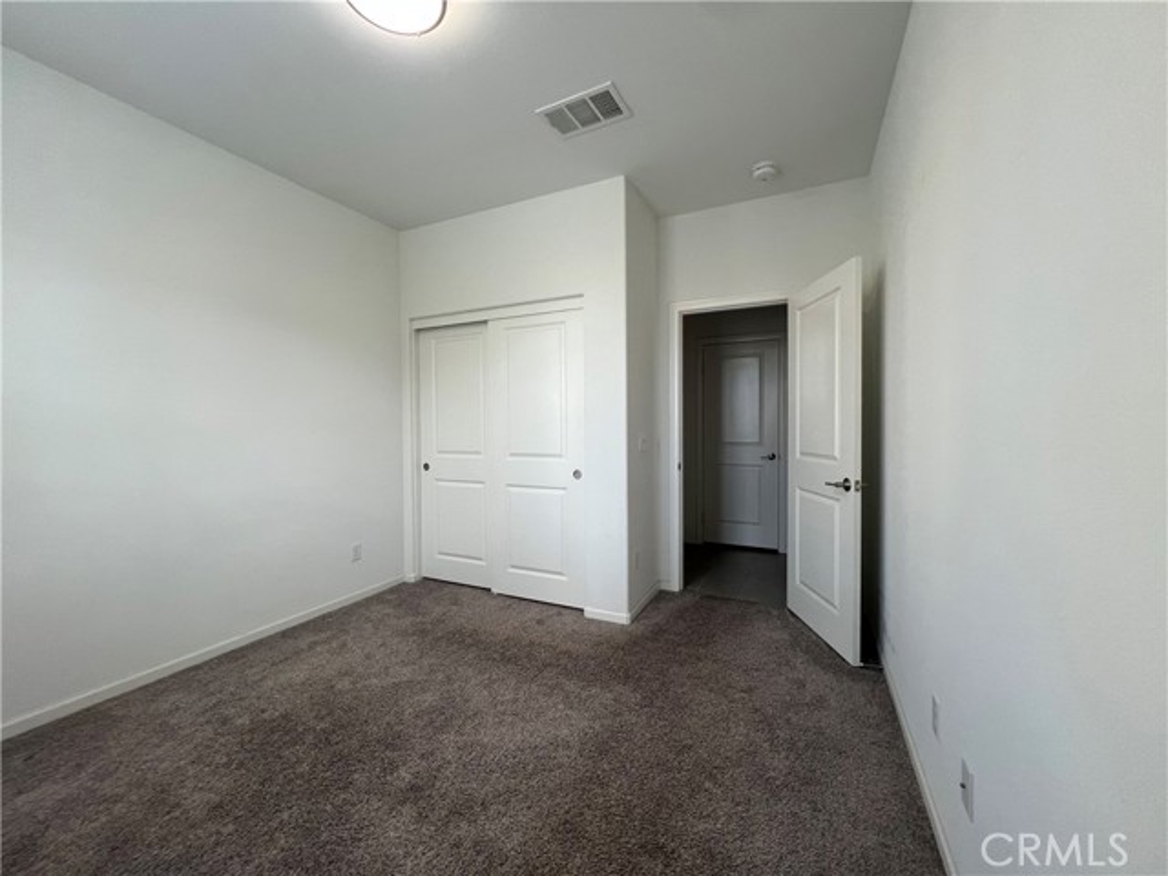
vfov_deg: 89.9
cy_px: 438
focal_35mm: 13
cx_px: 584
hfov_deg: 106.2
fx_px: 439
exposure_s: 1/120
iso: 100
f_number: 1.8
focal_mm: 1.57
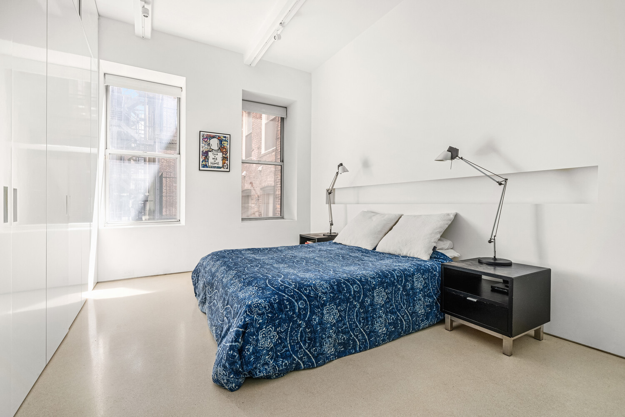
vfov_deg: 77.3
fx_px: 260
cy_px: 208
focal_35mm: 15
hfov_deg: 100.4
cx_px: 312
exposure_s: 1/20
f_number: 13
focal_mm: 15
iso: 1000
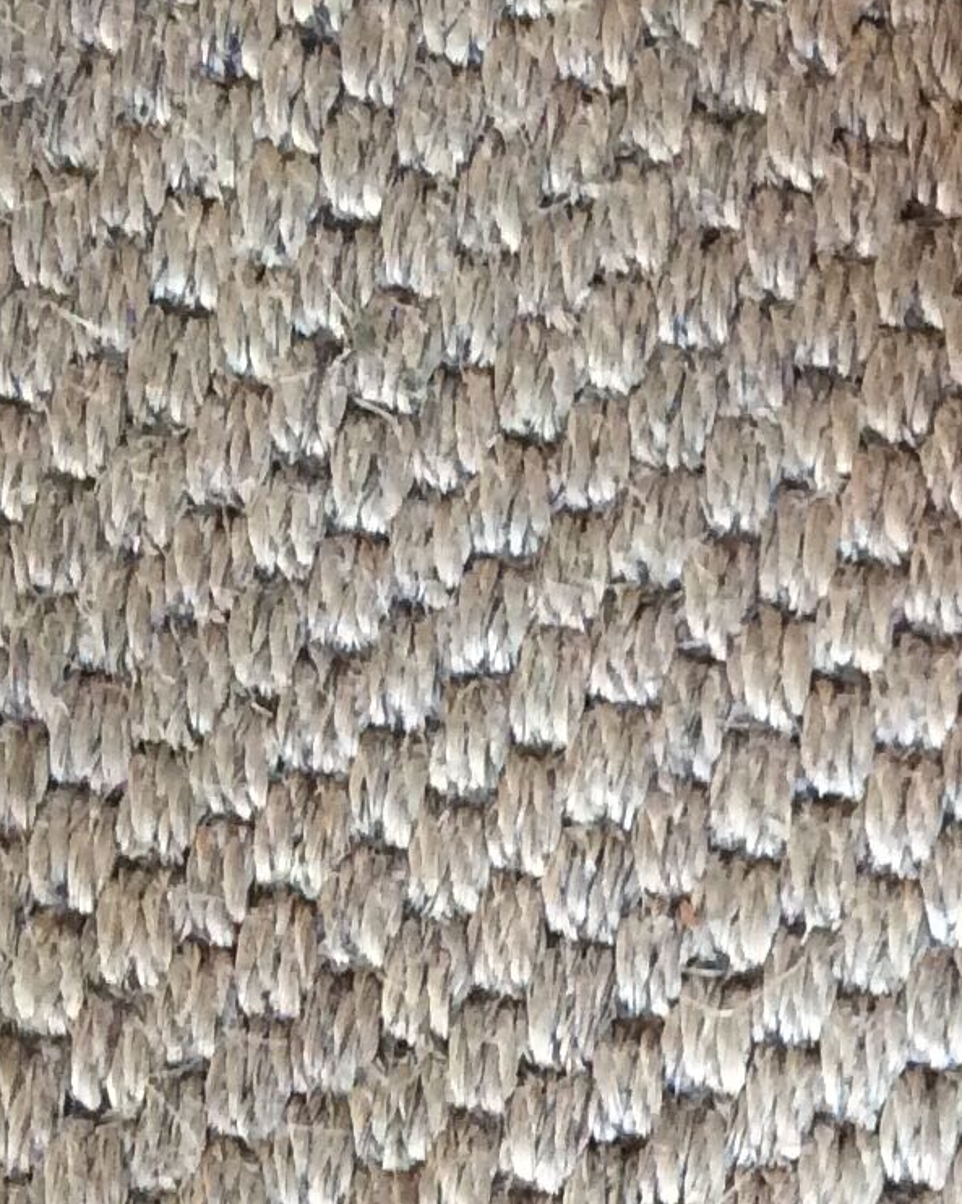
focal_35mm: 109
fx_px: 3882
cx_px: 1413
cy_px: 647
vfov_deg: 17.6
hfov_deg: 13.4
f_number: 2.4
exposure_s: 1/25
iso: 200
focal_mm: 3.3
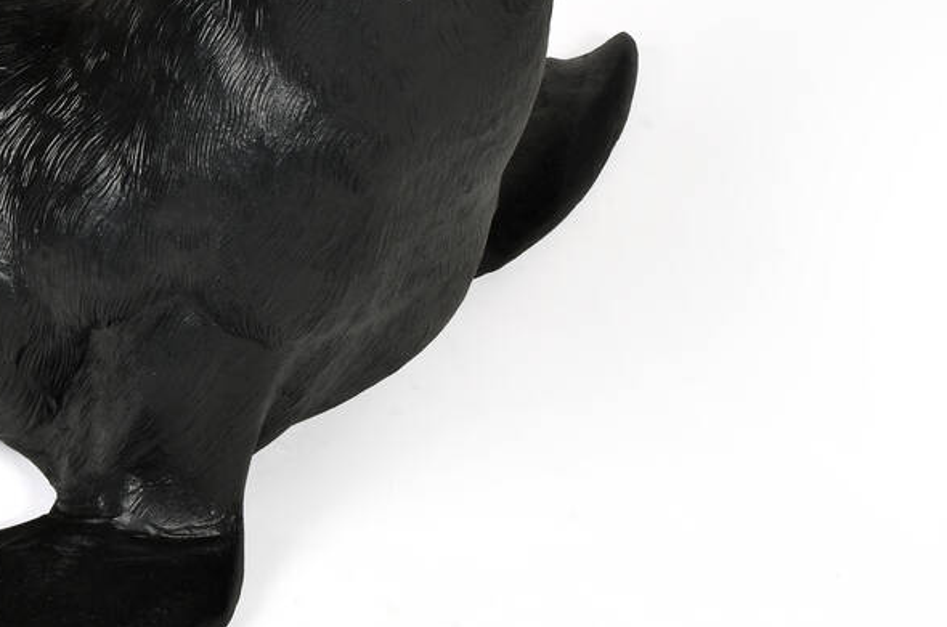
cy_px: 171
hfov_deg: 11.0
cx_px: -146
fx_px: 4857
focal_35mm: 185
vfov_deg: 7.4
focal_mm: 52
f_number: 20
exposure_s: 1/200
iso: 160
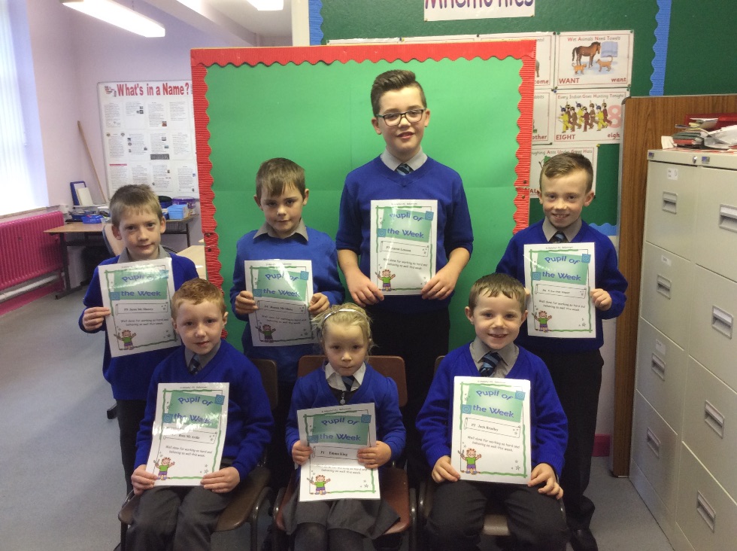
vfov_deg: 44.1
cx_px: 368
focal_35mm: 32
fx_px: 680
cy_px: 276
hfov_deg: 56.9
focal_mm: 3.3
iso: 64
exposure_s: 1/25
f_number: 2.4
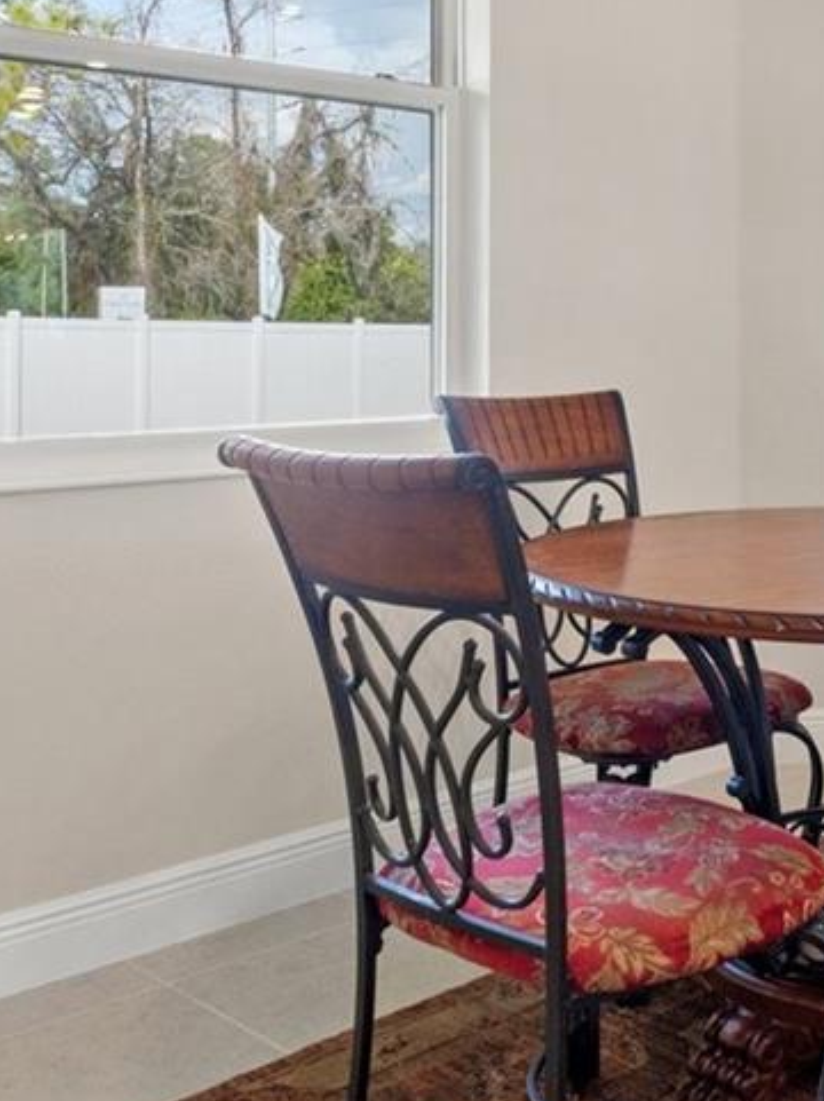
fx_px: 1525
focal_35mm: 48
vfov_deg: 39.0
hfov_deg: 28.7
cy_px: 332
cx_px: 783
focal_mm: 10
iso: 400
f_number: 8
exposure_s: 1/13
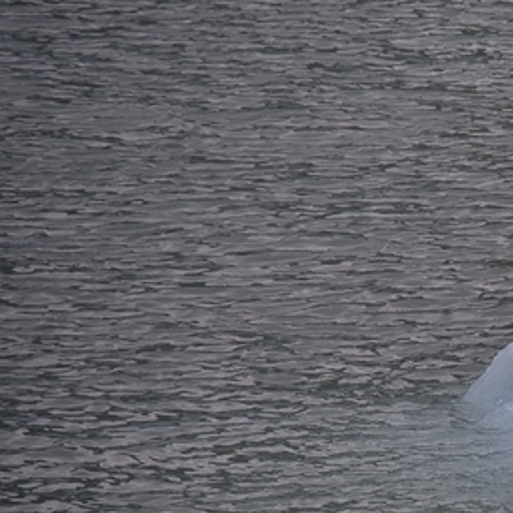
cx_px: 1156
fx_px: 8014
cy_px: 366
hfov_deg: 3.6
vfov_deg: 3.7
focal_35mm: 478
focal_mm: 120
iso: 100
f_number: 4.5
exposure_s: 1/250
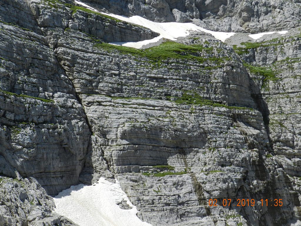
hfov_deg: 41.2
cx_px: 150
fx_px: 400
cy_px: 113
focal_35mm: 46
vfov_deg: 31.5
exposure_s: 1/1250
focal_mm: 8.1
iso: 160
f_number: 4.2
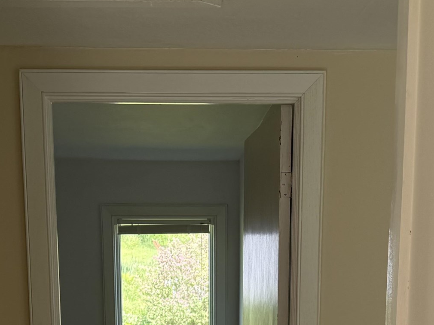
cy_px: 441
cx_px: 198
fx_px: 915
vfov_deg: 18.5
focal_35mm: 73
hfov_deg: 26.7
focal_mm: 6.76
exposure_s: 1/286
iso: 80
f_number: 1.78
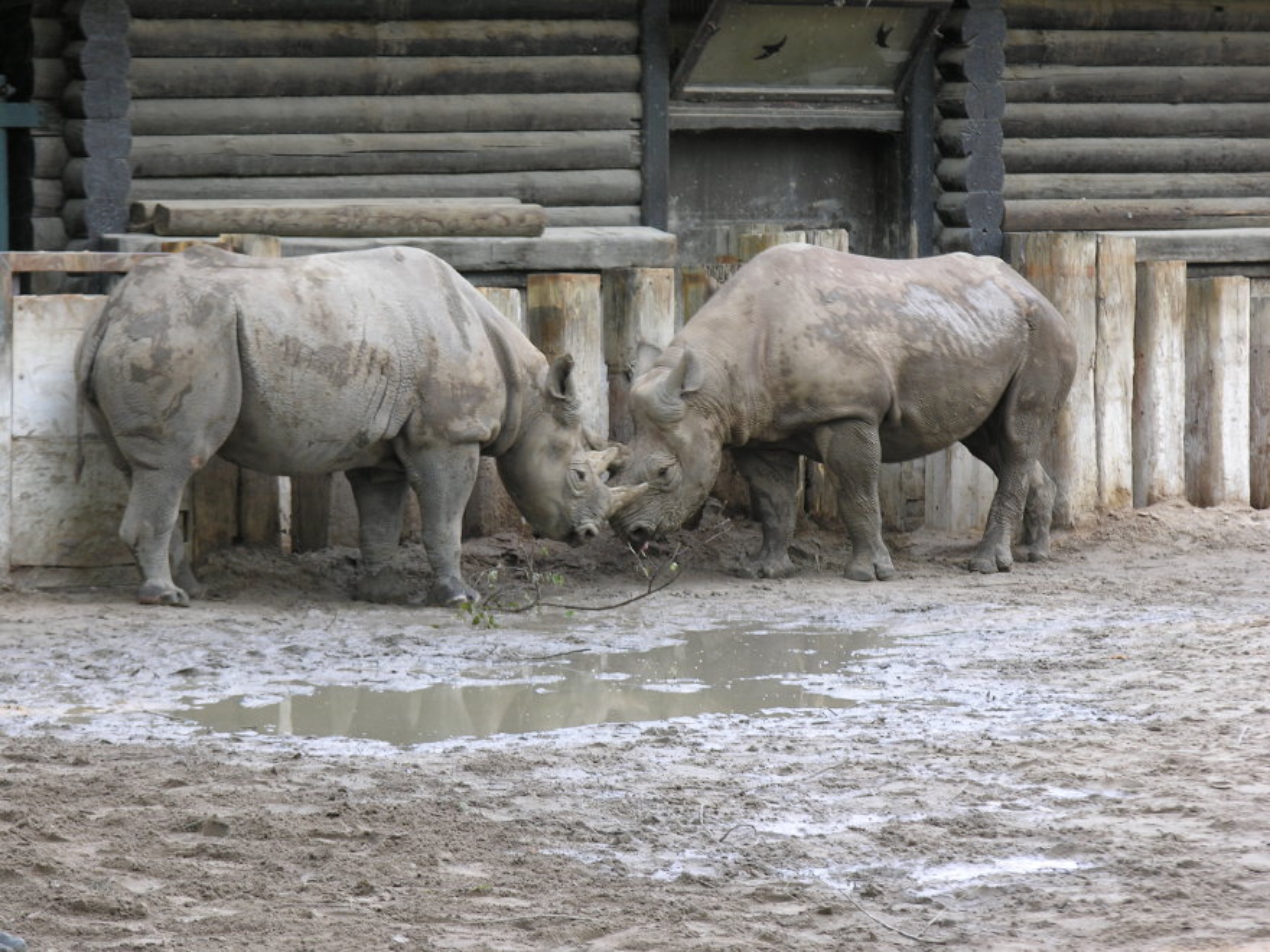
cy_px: 476
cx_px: 635
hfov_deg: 11.3
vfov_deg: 8.5
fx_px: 6420
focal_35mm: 175
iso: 50
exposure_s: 1/27
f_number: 4
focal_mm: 44.5
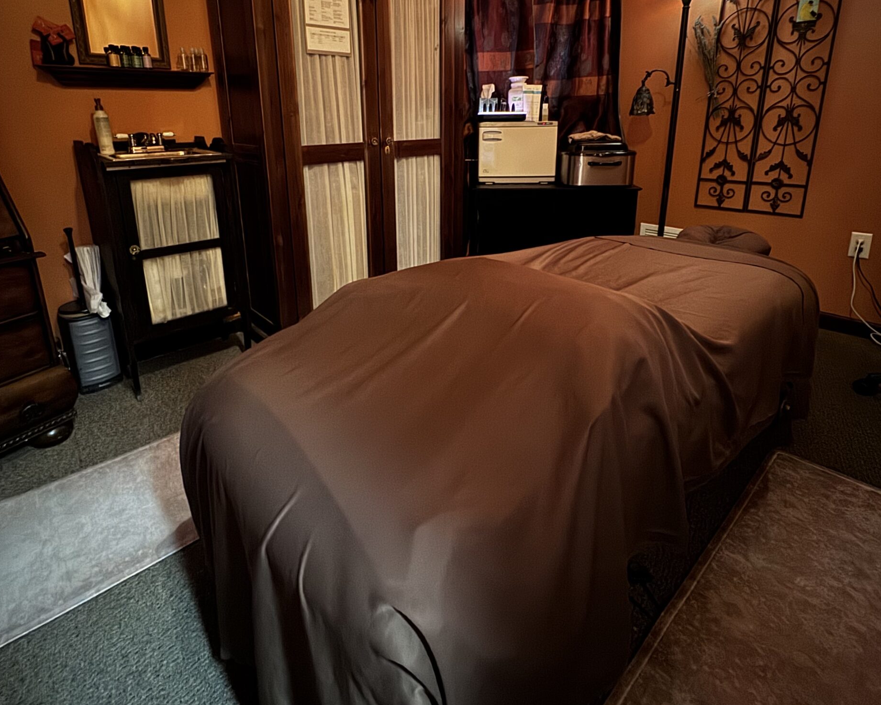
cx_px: 425
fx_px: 495
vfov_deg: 69.2
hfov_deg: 83.3
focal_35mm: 19
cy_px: 244
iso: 800
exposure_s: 1/7
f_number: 2.2
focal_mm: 2.22
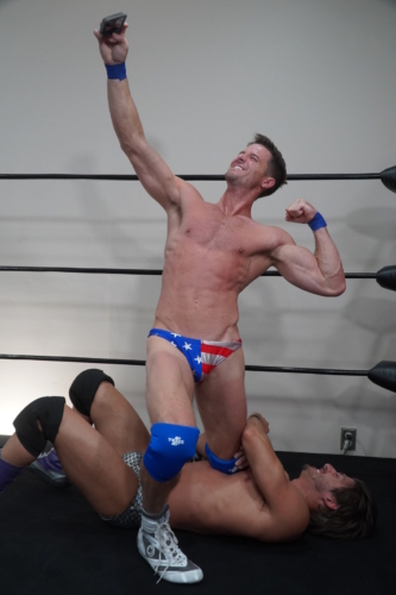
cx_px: 198
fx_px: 520
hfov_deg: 41.7
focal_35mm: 32
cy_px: 298
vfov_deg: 59.5
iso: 2000
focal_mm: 21
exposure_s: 1/160
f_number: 4
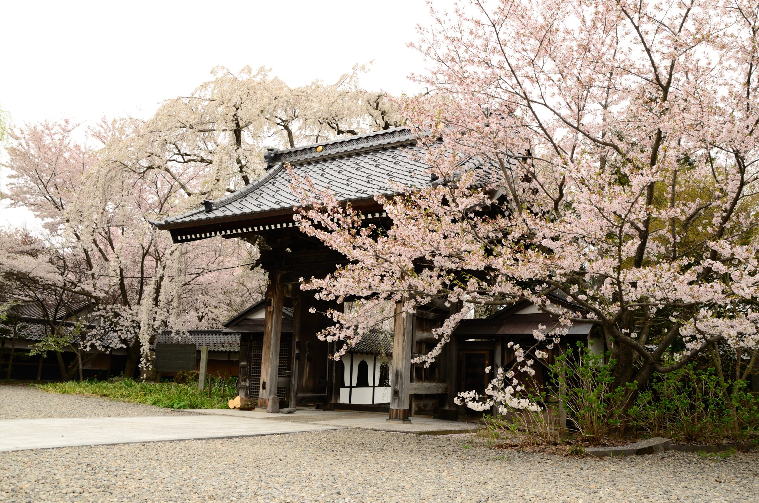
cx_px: 380
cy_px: 252
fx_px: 568
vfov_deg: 47.7
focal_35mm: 27
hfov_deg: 67.5
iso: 200
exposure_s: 1/200
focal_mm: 18
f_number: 8
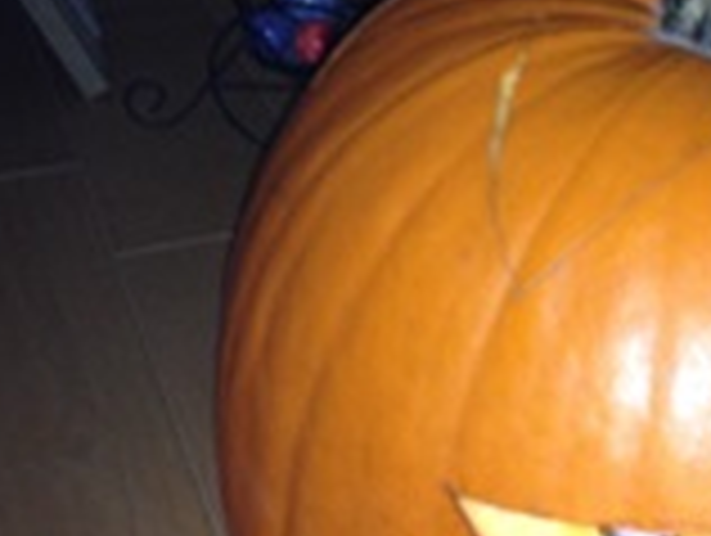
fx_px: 2037
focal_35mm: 99
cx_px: 846
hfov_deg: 18.8
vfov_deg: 14.9
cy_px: 432
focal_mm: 4.28
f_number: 2.4
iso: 80
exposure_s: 1/16
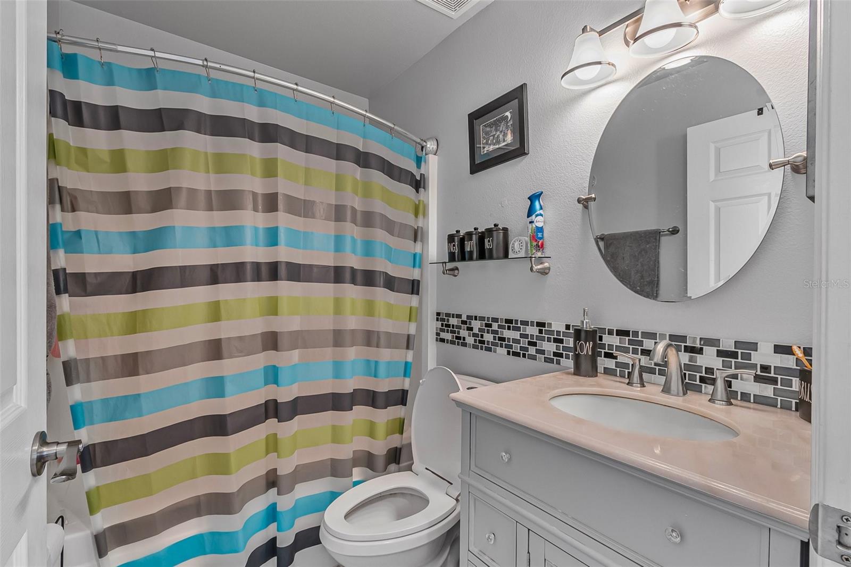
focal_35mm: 15
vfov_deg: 77.3
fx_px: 354
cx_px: 426
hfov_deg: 100.4
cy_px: 284
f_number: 9
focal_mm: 10
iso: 320
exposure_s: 1/4
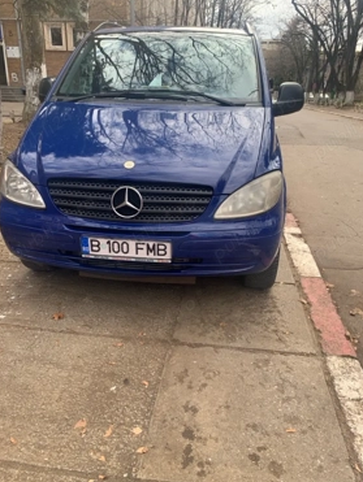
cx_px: 180
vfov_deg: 63.4
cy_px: 244
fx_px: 391
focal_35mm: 28
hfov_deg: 49.8
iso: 25
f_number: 1.8
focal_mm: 4.25
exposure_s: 1/204
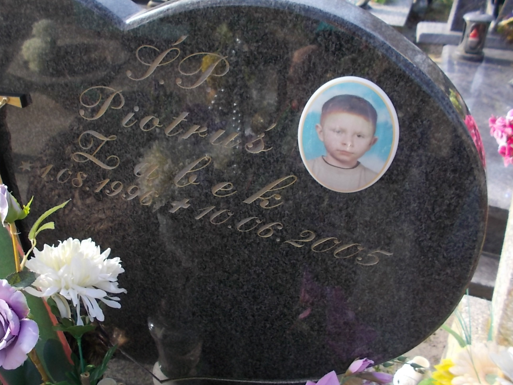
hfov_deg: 56.4
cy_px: 165
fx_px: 474
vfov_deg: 44.0
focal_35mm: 32
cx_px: 206
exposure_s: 1/160
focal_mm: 4.6
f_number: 3.2
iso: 80
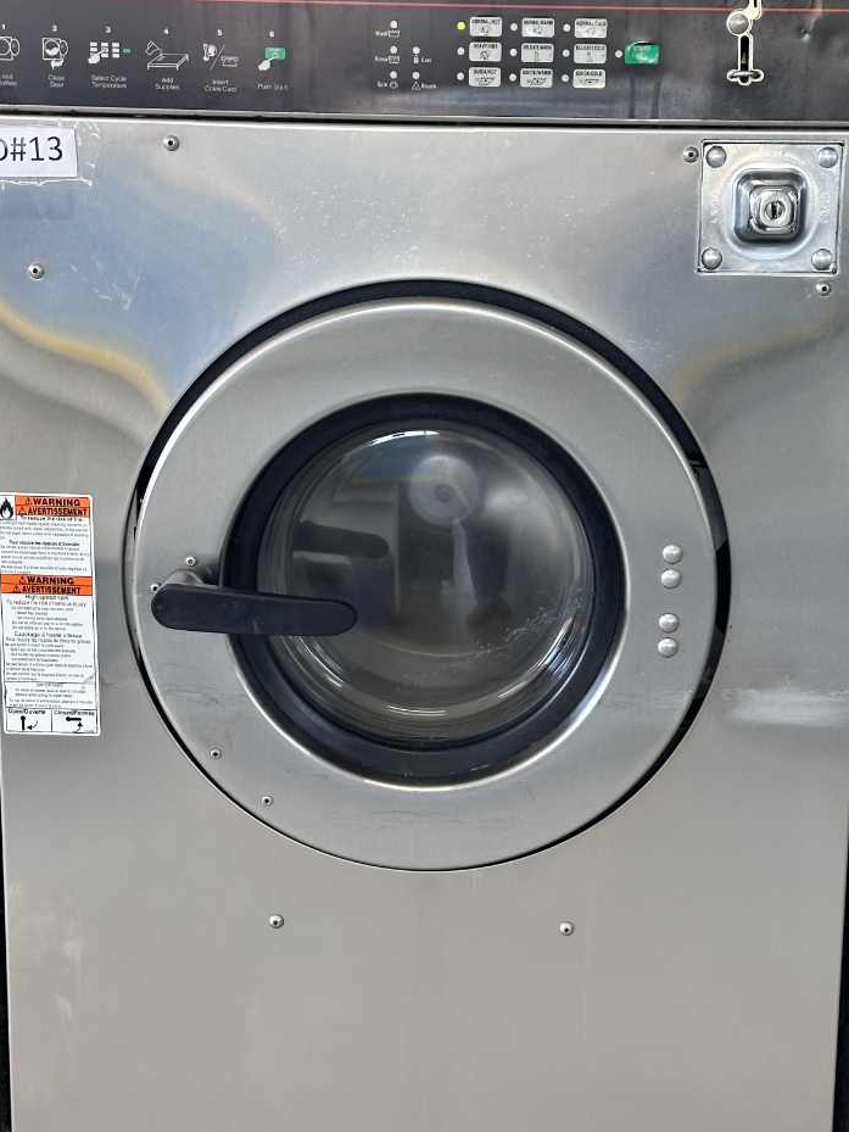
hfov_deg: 23.6
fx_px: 2027
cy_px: 575
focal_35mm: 62
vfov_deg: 31.2
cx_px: 491
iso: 125
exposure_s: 1/120
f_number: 1.8
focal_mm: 6.9
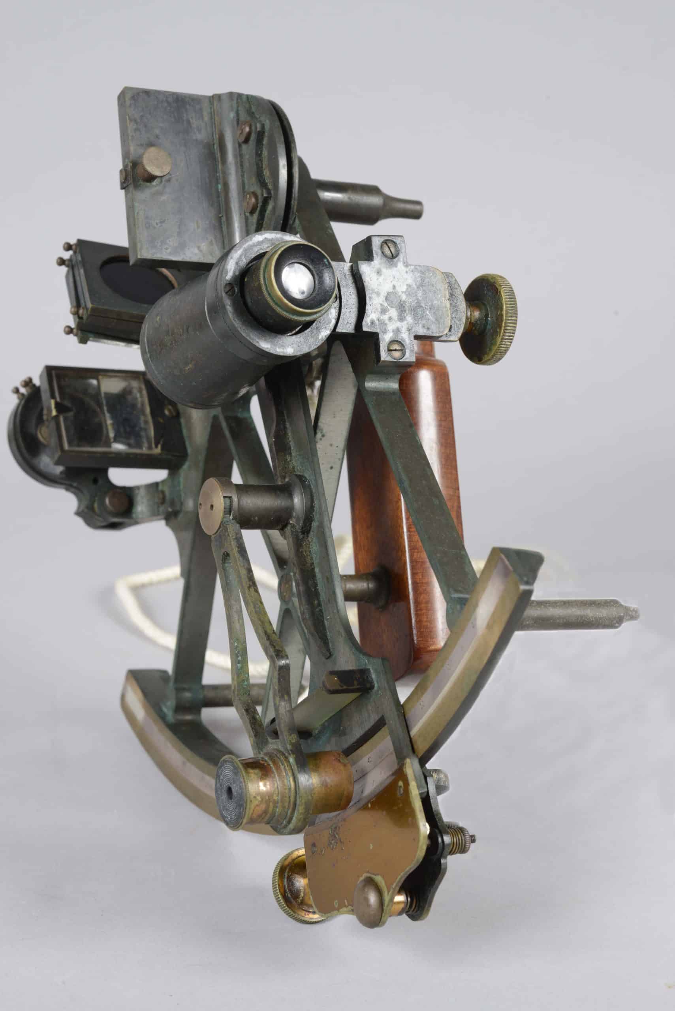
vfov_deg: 33.4
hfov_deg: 22.6
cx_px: 338
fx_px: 1686
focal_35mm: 60
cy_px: 506
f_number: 16
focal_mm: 60
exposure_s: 1/80
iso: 200
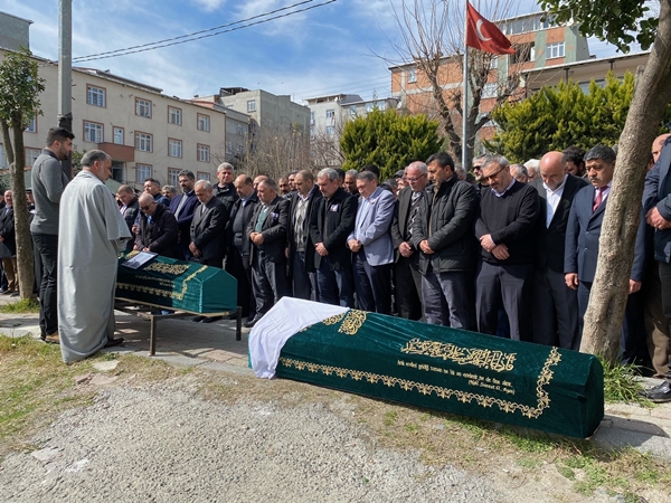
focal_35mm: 26
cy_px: 252
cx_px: 336
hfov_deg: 67.3
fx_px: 504
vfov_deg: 53.1
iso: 32
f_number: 1.8
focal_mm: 4.25
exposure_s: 1/2028
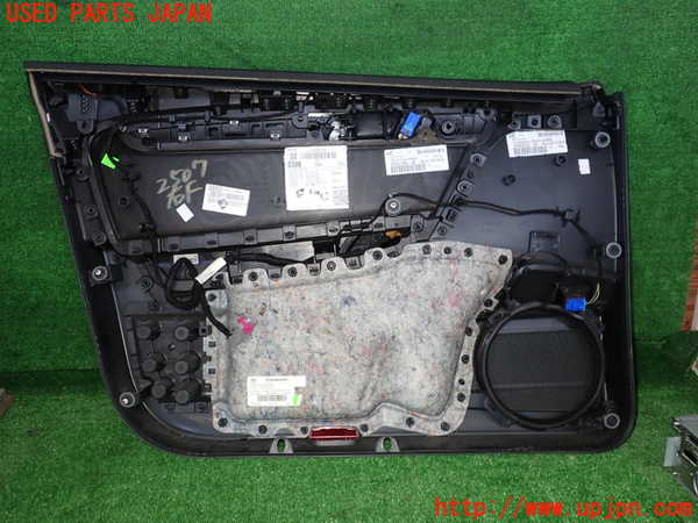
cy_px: 262
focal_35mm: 30
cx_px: 349
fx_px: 605
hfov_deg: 60.0
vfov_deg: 46.8
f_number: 2.3
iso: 100
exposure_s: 1/80
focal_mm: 5.4
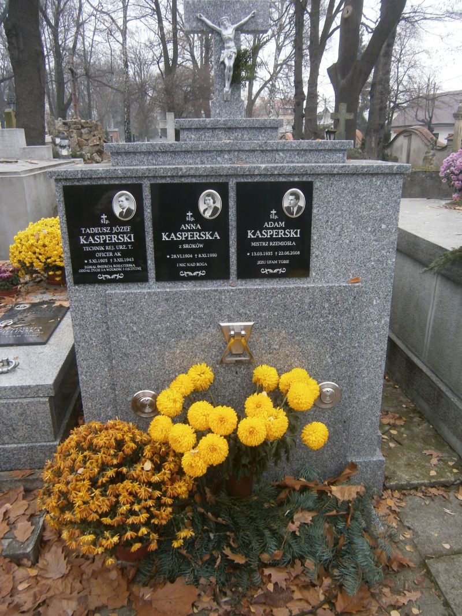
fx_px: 463
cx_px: 231
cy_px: 308
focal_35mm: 26
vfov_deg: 67.3
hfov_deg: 53.1
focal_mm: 4.7
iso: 80
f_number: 2.8
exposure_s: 1/30
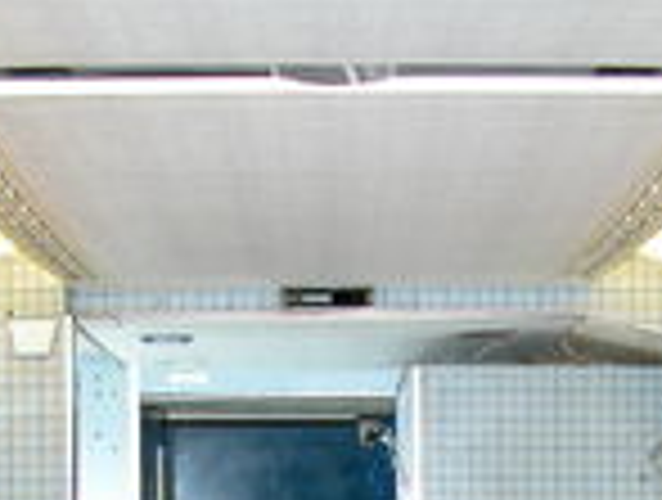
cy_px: 662
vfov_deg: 14.9
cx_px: 338
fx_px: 1821
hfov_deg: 20.6
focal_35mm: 95
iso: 100
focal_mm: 8.9
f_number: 2.8
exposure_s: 1/30
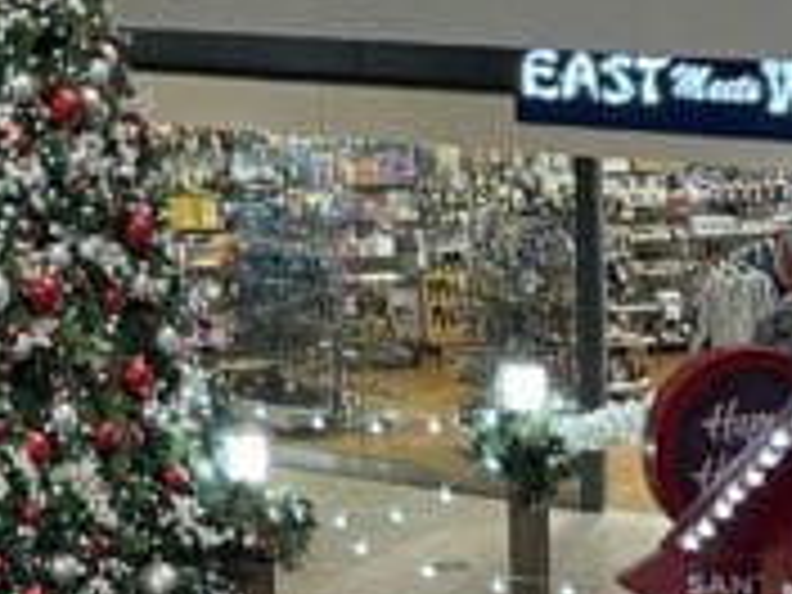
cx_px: -234
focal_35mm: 151
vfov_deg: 9.7
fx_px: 3455
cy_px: -22
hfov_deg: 12.7
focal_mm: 4.2
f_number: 1.6
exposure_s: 1/60
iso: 160
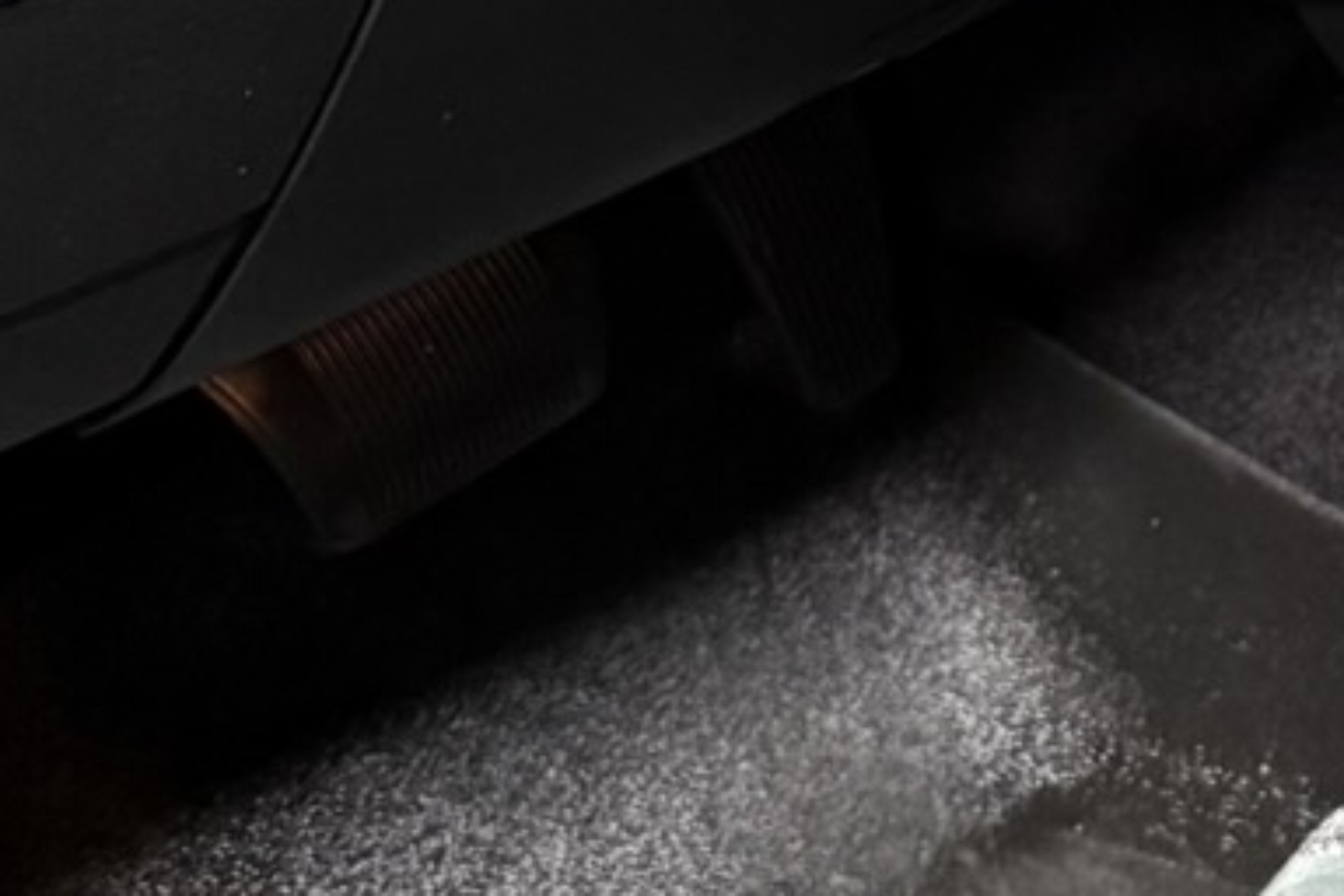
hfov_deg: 14.4
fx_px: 4965
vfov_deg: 9.5
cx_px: 1978
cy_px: -1001
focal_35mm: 133
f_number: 1.78
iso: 400
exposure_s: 1/60
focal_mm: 6.76
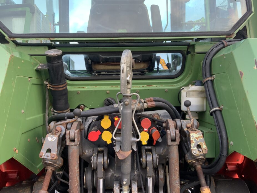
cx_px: 129
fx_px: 238
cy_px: 97
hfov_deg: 56.8
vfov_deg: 44.2
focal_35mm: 32
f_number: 1.8
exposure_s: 1/70
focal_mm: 3
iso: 64
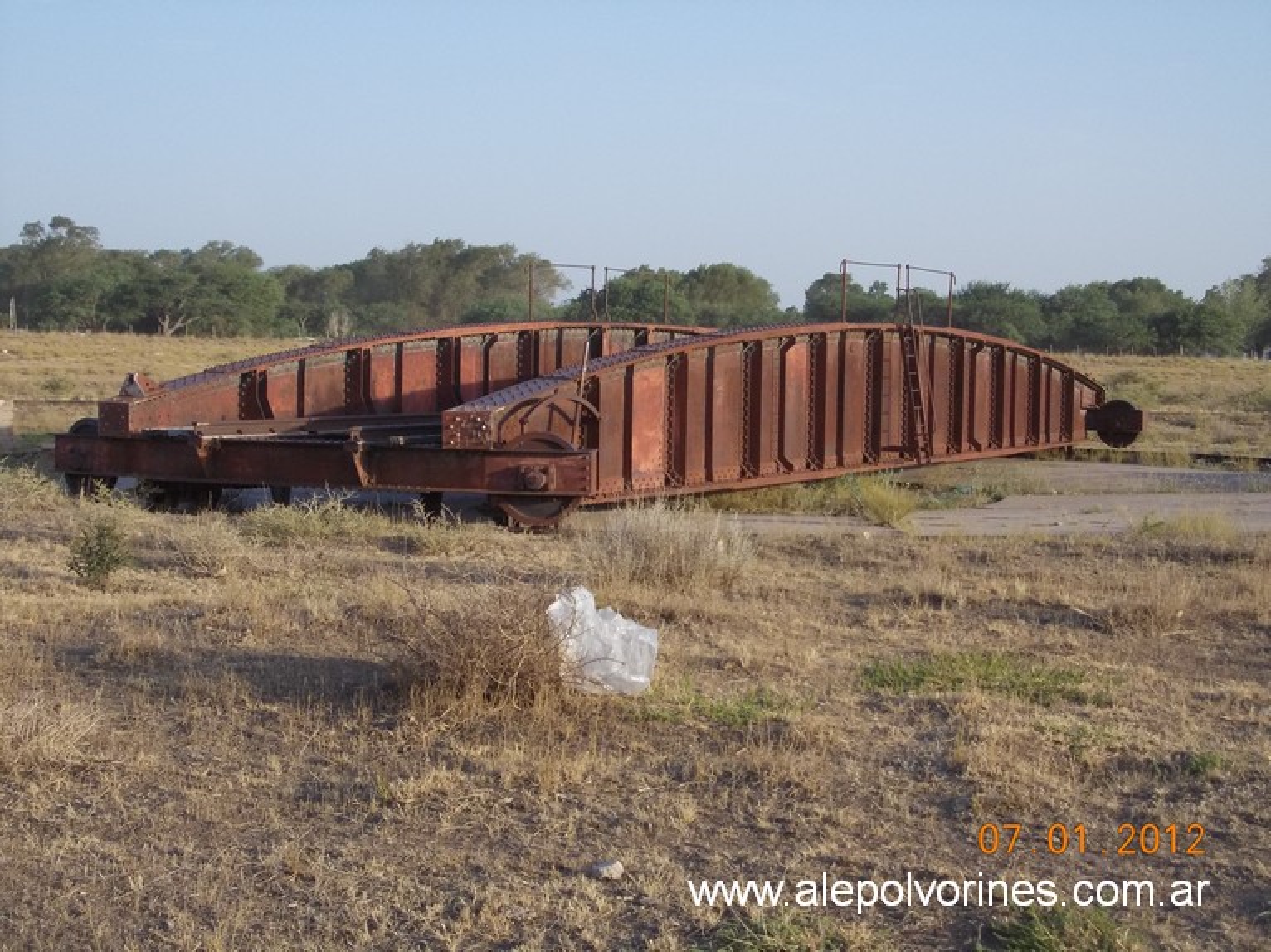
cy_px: 476
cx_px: 636
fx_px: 2202
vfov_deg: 24.4
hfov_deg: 32.2
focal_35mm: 60
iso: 125
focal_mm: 8.5
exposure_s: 1/500
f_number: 4
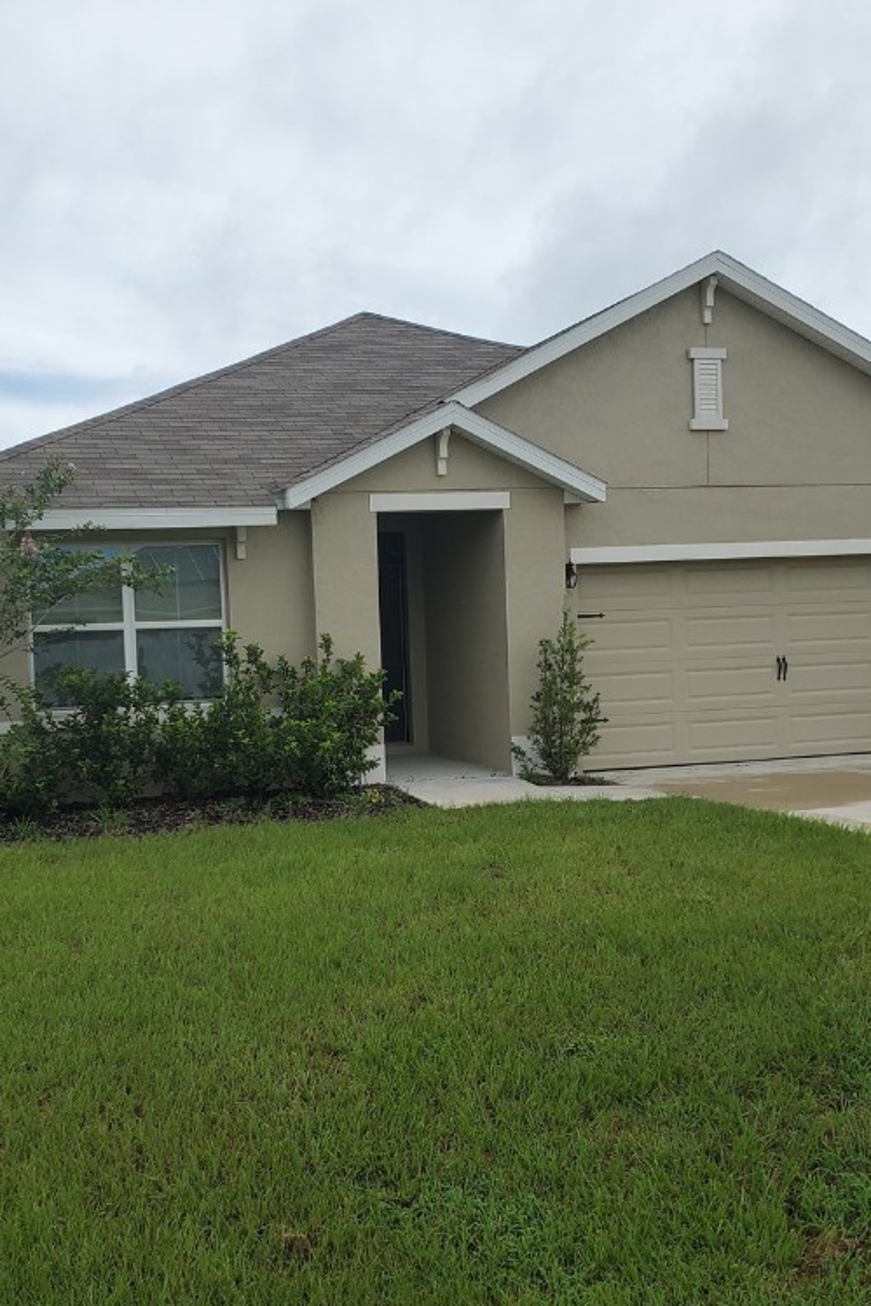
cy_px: 648
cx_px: 290
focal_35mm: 37
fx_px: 1342
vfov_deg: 51.9
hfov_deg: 35.6
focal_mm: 4.3
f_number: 2.4
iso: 50
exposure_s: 1/1853
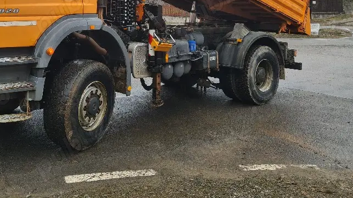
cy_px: -6
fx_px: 412
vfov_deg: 25.6
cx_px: 130
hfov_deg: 46.0
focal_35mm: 44
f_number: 1.8
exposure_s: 1/435
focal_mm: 5.4
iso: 50
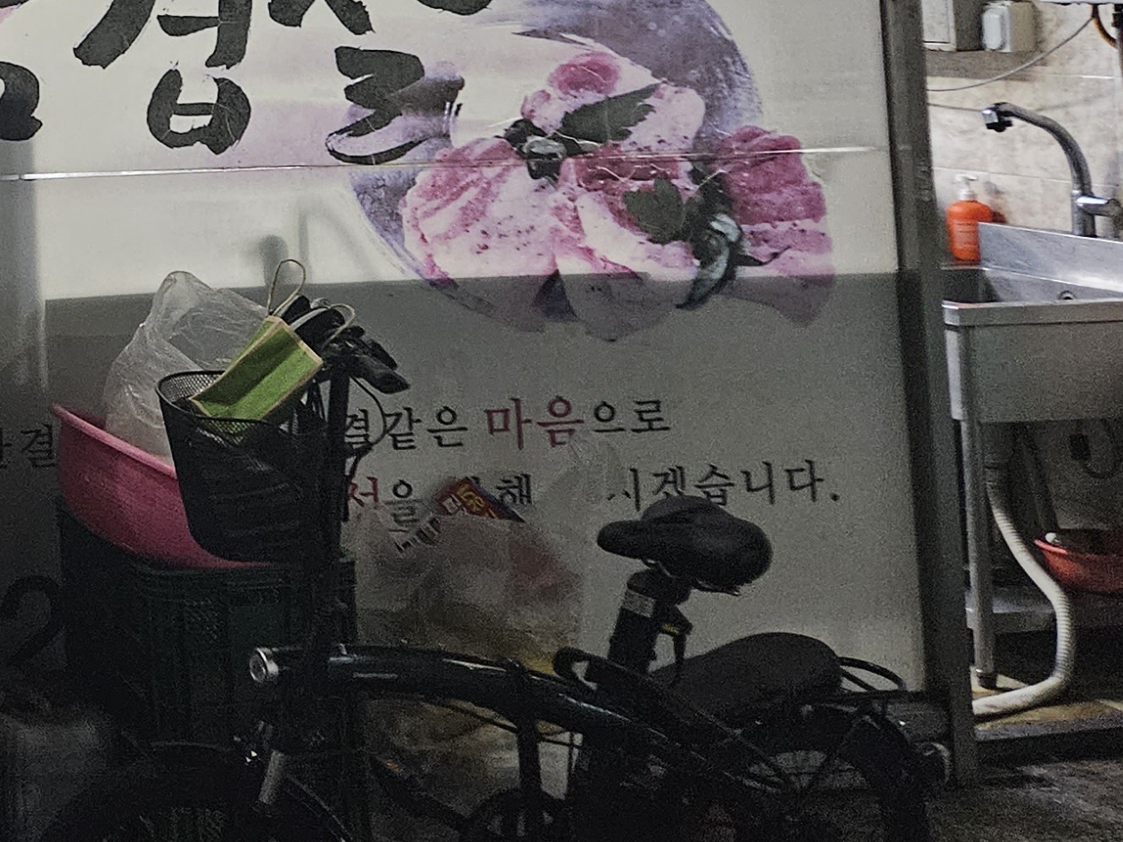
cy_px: -174
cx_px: -450
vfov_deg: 19.0
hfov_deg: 22.8
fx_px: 2368
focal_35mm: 73
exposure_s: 1/120
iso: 640
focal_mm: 5.4
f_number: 1.8
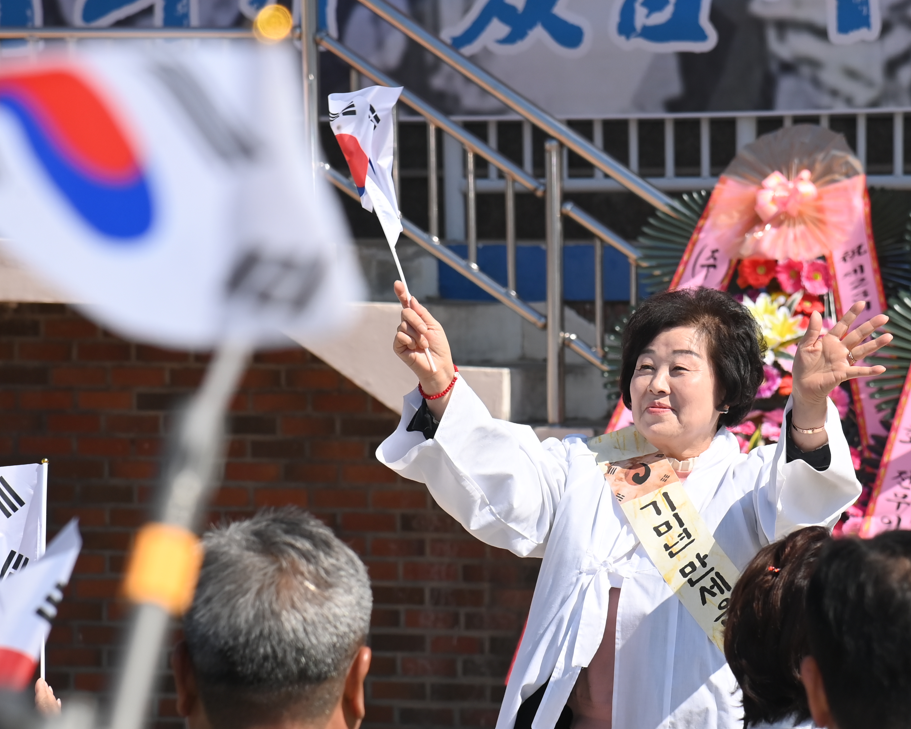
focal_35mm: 217
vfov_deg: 7.1
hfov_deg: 8.9
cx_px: 633
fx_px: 5851
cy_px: 434
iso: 400
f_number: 8
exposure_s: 1/1250
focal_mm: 120
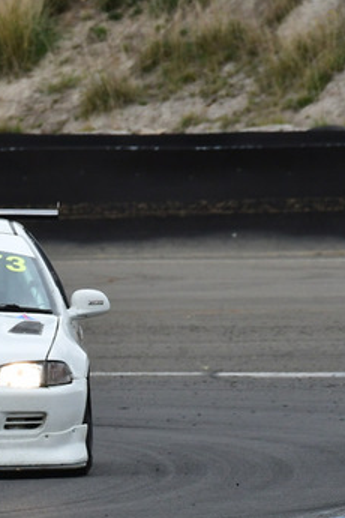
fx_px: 19534
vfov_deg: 1.5
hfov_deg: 1.0
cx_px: -129
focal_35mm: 1359
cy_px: 374
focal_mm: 390
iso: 1000
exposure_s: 1/640
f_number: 11
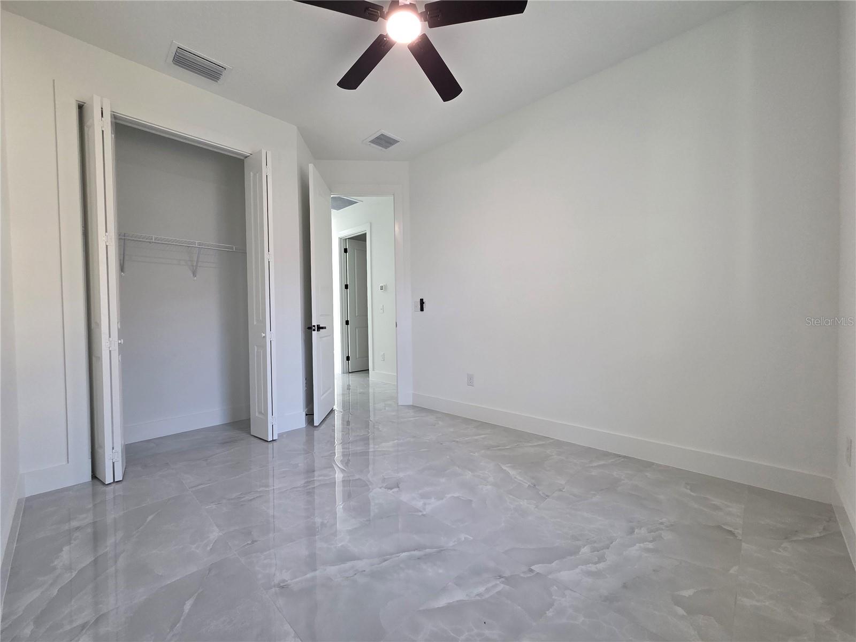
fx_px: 321
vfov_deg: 89.9
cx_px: 428
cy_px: 321
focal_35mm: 13
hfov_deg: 106.2
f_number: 2.2
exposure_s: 1/120
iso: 250
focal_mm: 2.2
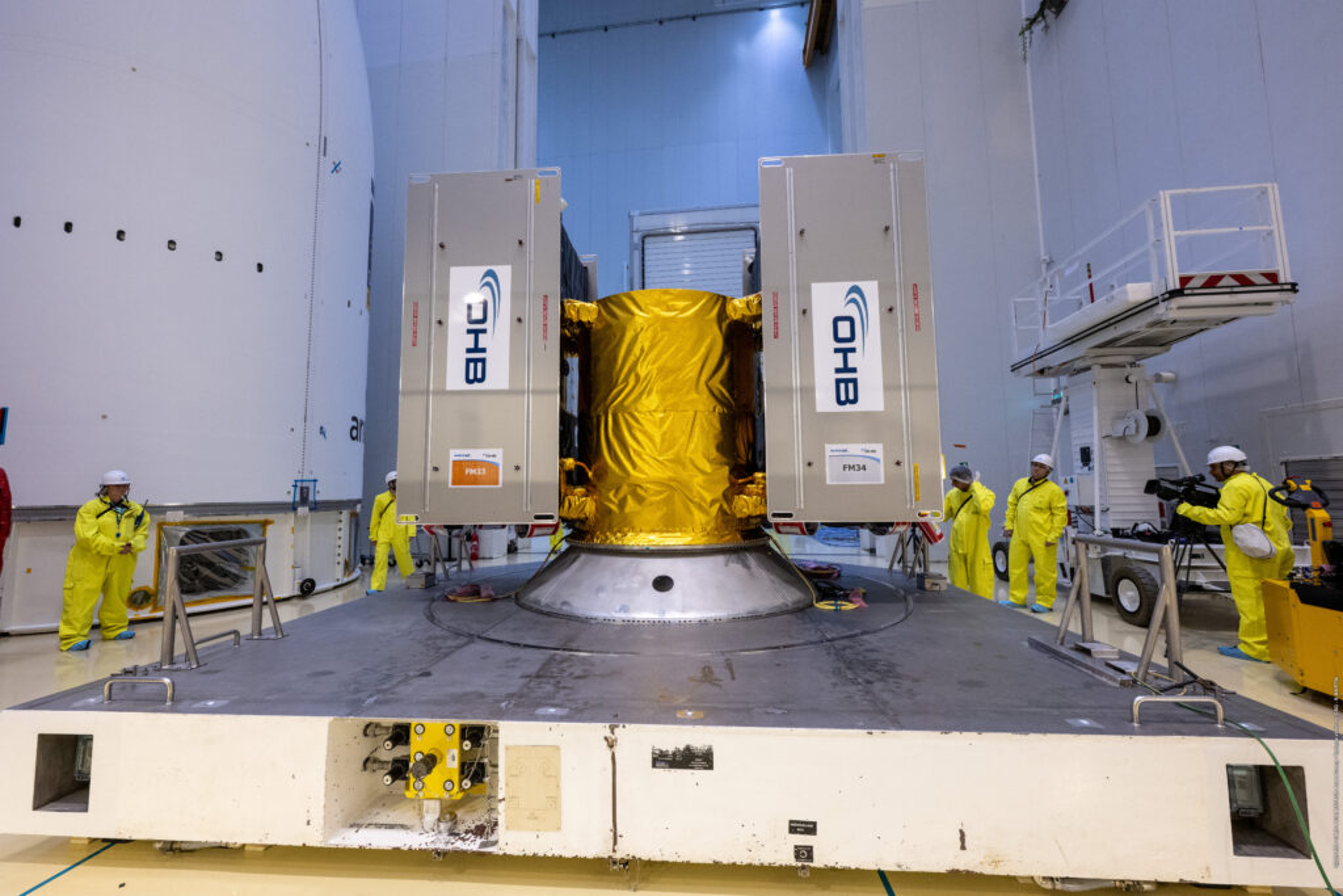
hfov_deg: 104.2
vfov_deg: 81.2
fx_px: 522
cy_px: 448
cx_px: 672
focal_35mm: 14
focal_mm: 14
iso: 1600
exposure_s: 1/100
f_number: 8
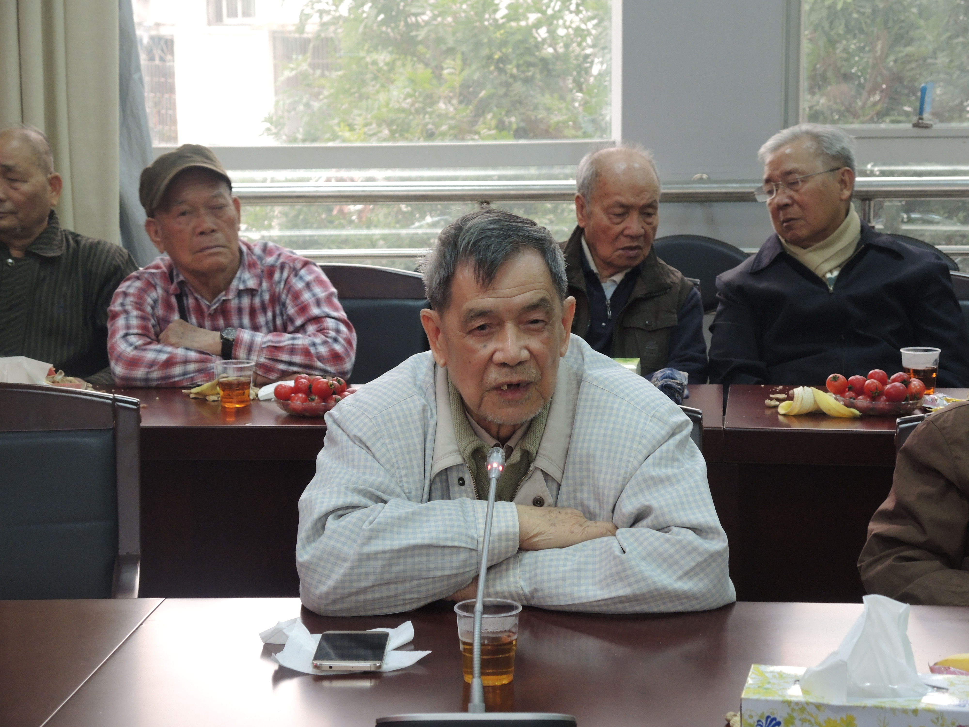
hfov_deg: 23.0
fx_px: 2379
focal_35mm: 85
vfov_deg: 17.4
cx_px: 484
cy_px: 364
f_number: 3.2
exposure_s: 1/20
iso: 400
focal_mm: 17.7
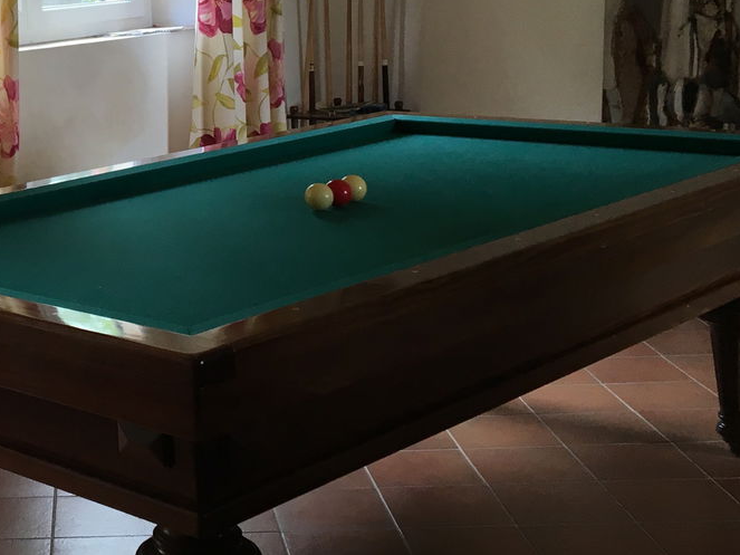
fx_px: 1496
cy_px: 111
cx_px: -26
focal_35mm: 70
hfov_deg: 26.1
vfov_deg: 20.8
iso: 25
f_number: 2.2
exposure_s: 1/33
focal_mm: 4.15
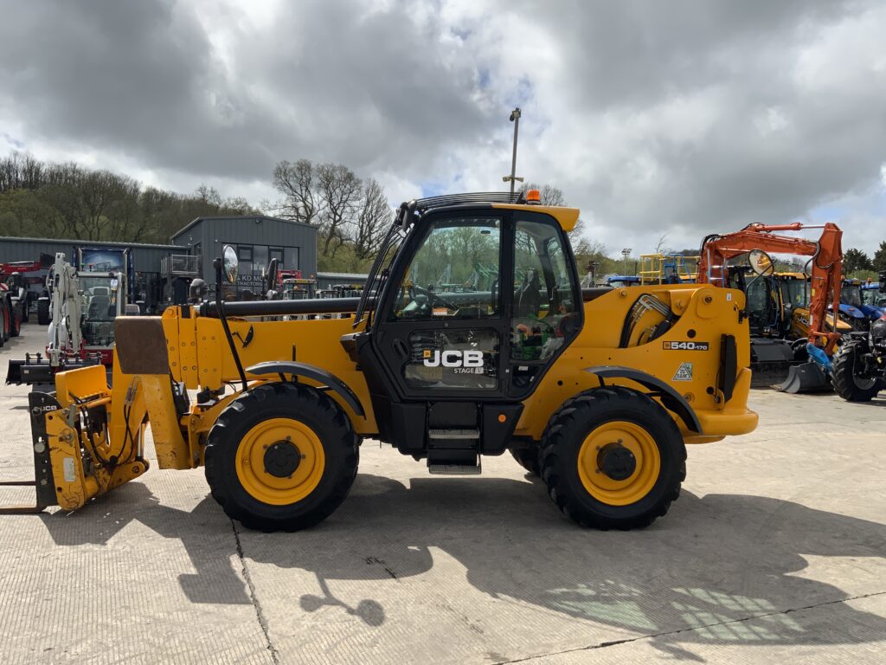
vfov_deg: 48.2
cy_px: 332
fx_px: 742
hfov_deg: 61.7
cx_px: 443
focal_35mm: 29
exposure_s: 1/3125
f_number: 1.8
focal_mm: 3
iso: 16
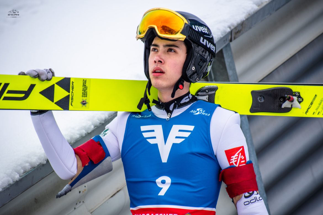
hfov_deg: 6.5
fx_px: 2826
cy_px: 108
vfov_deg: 4.4
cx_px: 162
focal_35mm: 315
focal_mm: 210
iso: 100
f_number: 5.6
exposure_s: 1/250
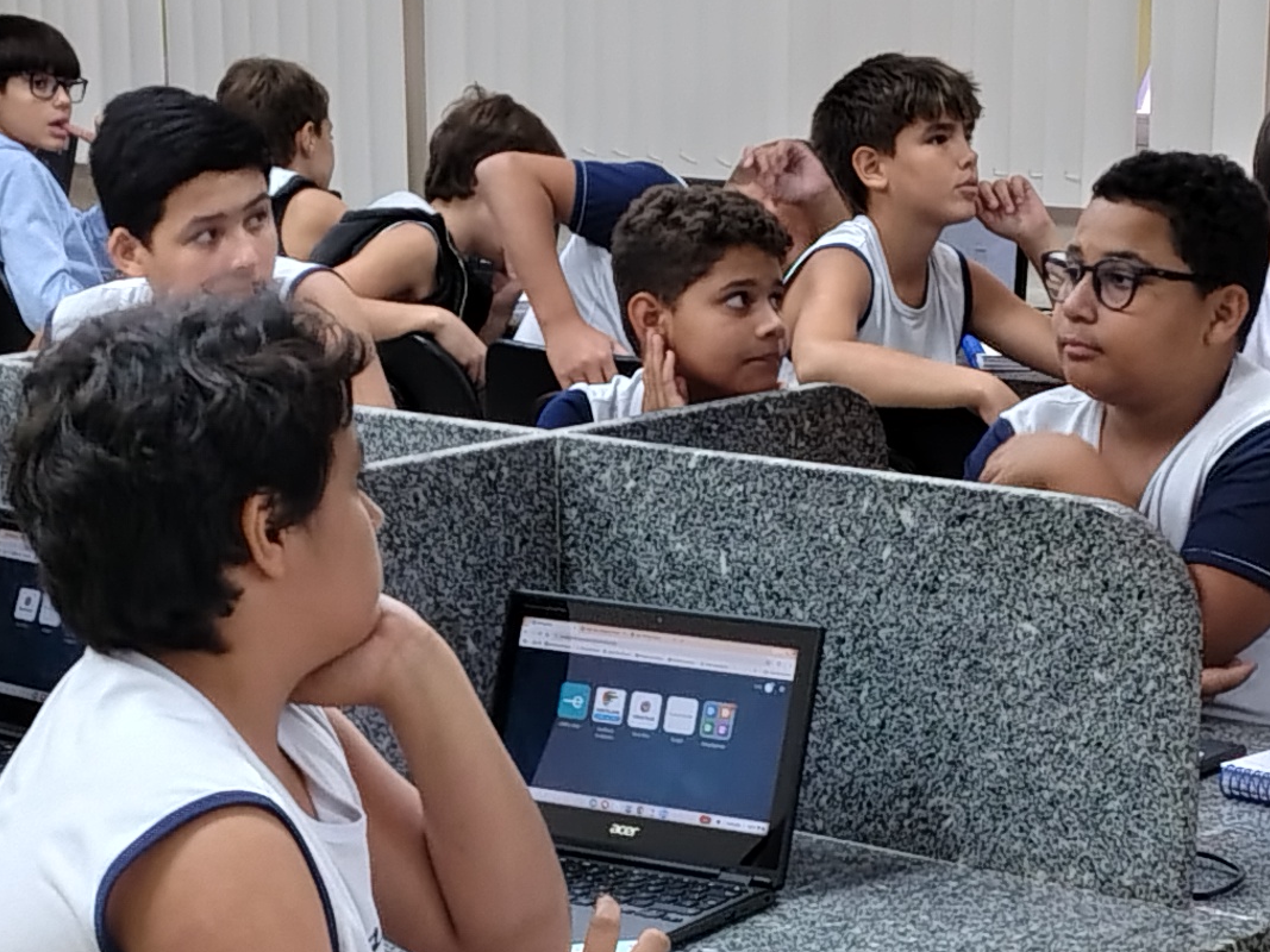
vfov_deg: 15.3
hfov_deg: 20.4
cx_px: 637
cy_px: 746
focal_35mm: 96
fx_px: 3522
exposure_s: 1/60
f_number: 1.7
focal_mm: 4.71
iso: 1058
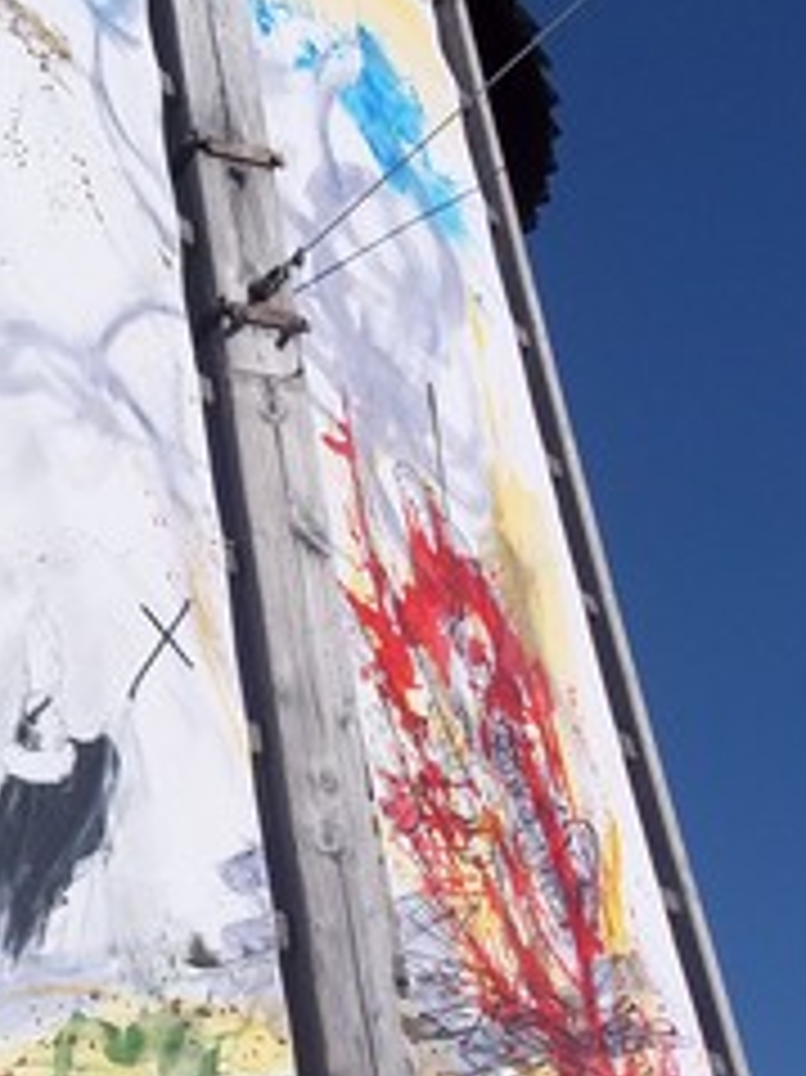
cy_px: 576
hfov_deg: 17.7
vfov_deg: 23.6
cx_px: 207
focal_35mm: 83
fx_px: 2579
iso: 80
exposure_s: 1/500
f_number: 8
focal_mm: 6.5
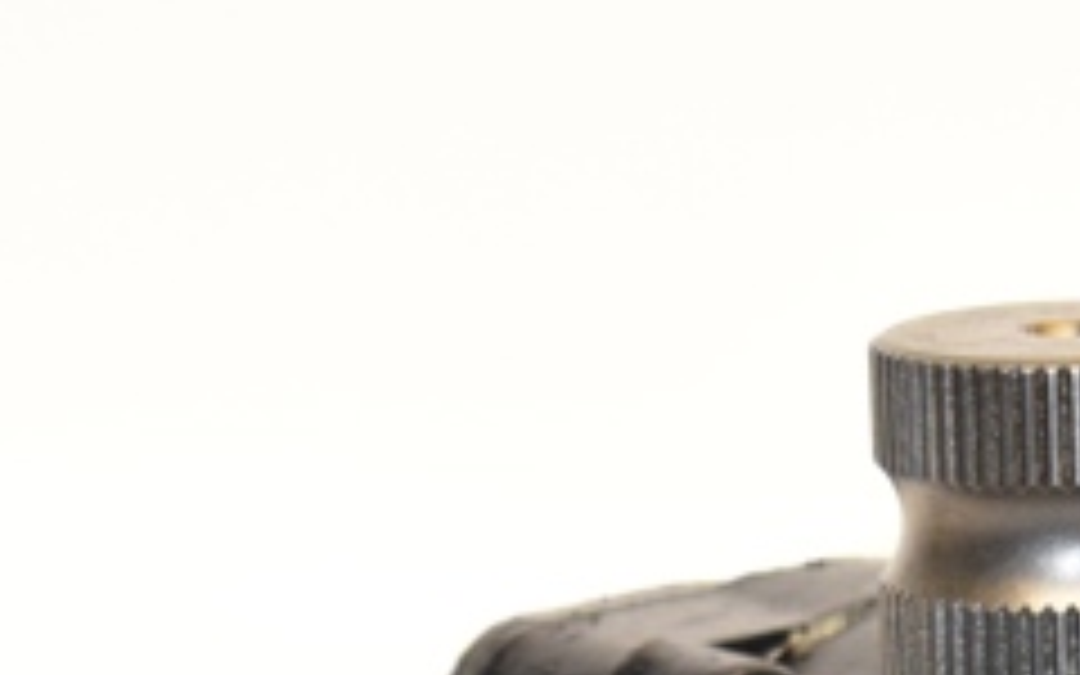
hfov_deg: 7.4
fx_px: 8262
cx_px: 1148
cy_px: 1199
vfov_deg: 4.6
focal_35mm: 281
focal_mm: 55
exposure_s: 1/200
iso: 3200
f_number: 7.1
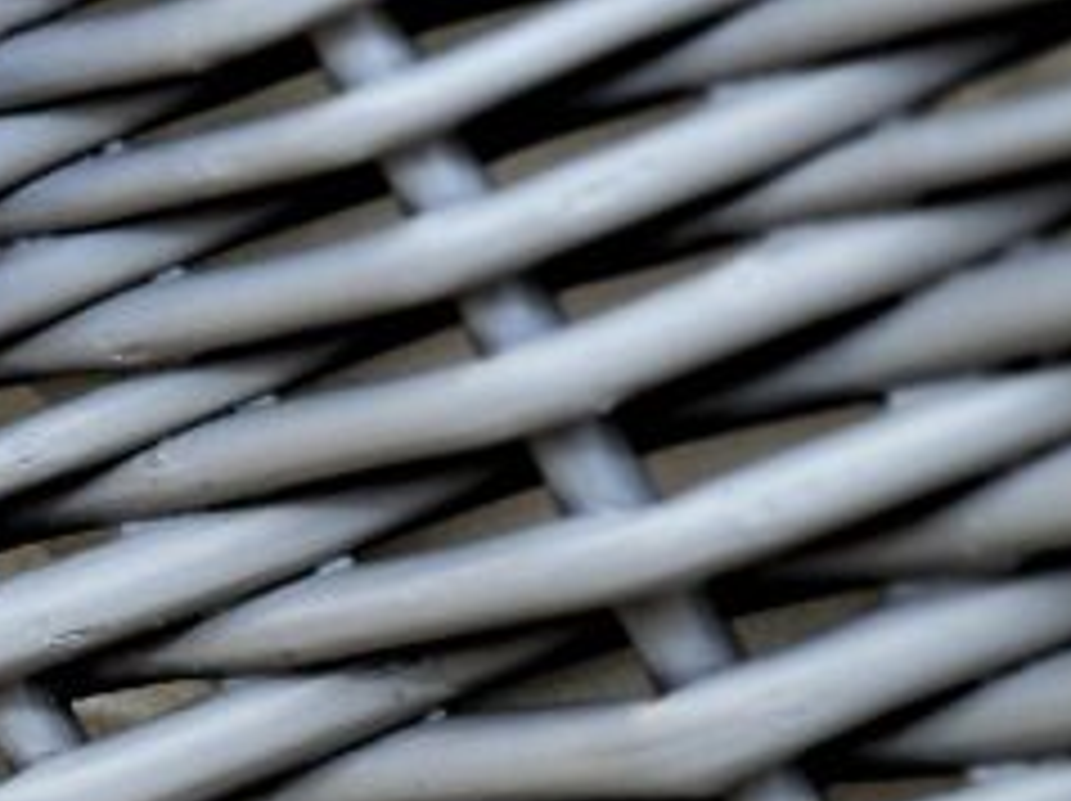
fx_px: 6398
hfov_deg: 9.3
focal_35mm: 207
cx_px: -562
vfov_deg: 7.2
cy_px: 454
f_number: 5
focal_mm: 50
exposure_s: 1/100
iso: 160
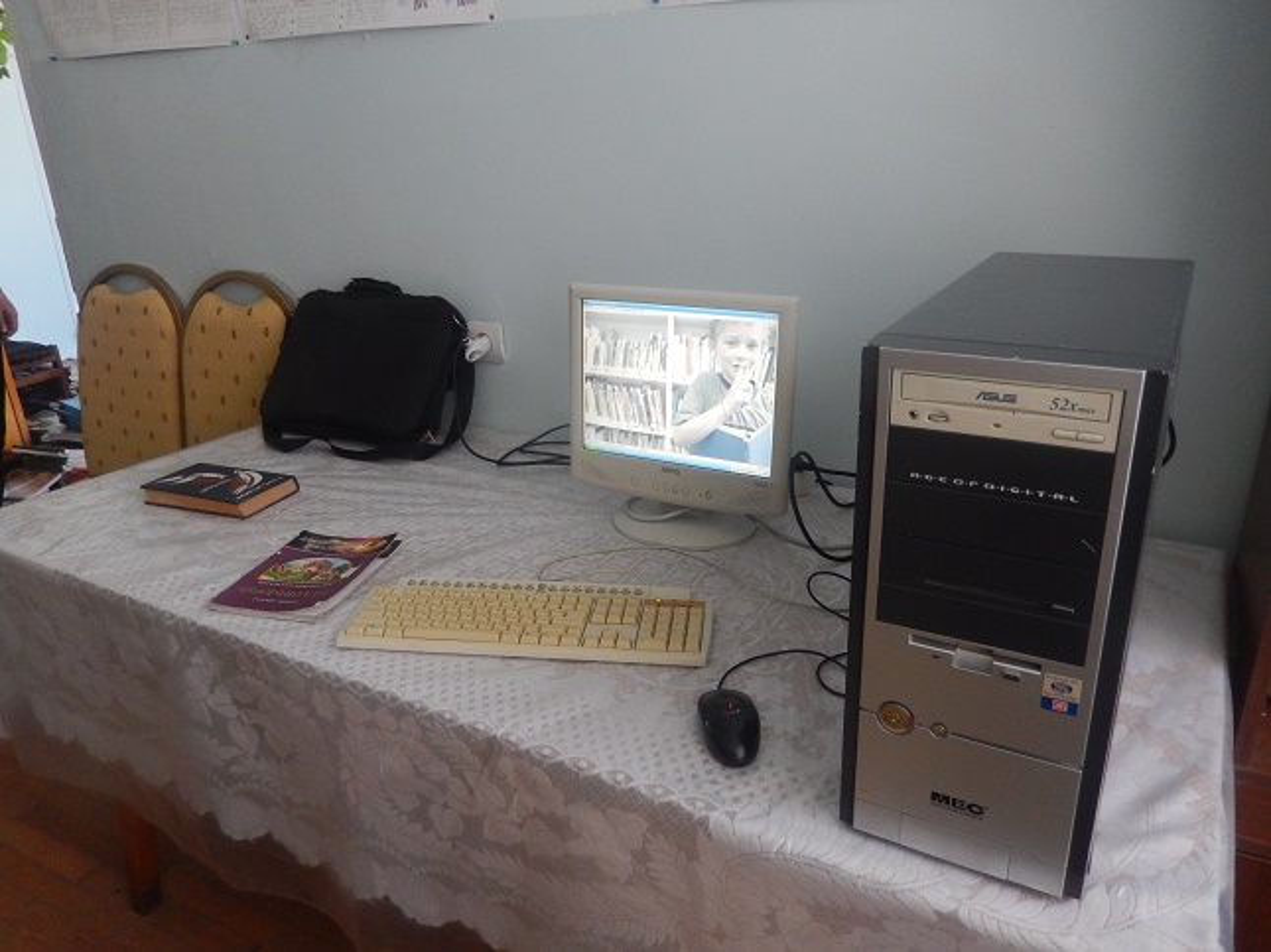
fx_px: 917
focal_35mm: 25
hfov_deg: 69.4
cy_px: 476
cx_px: 636
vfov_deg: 54.8
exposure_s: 1/30
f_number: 3.4
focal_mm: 4.5
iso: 400
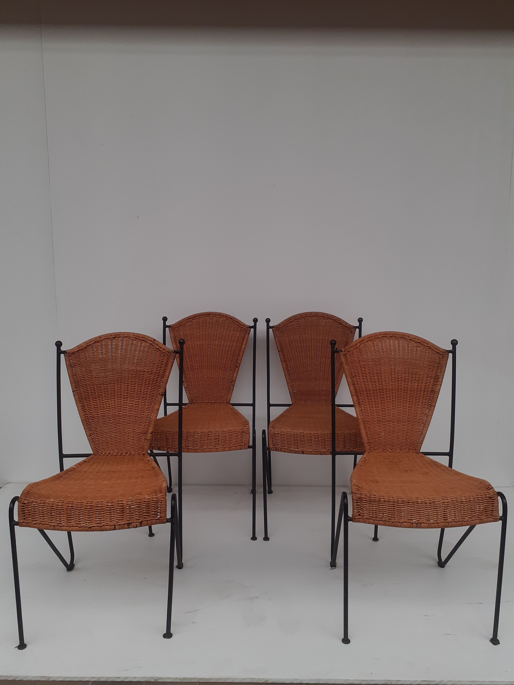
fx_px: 535
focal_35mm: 27
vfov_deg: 65.3
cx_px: 257
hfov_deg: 51.4
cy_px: 342
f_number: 1.9
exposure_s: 1/100
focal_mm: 3.6
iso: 64
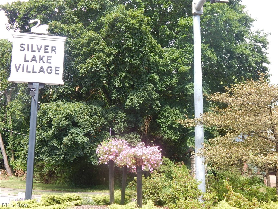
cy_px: 104
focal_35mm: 43
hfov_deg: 43.9
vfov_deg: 33.6
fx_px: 345
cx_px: 139
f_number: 3.6
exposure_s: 1/200
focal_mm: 7.7
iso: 125
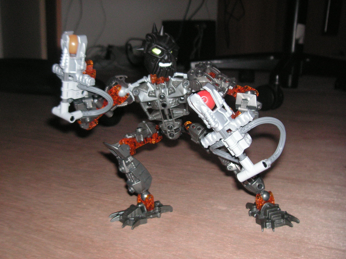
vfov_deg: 32.9
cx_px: 173
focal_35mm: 44
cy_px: 130
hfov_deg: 42.9
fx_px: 440
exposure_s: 1/45
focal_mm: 7.3
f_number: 3.5
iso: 160
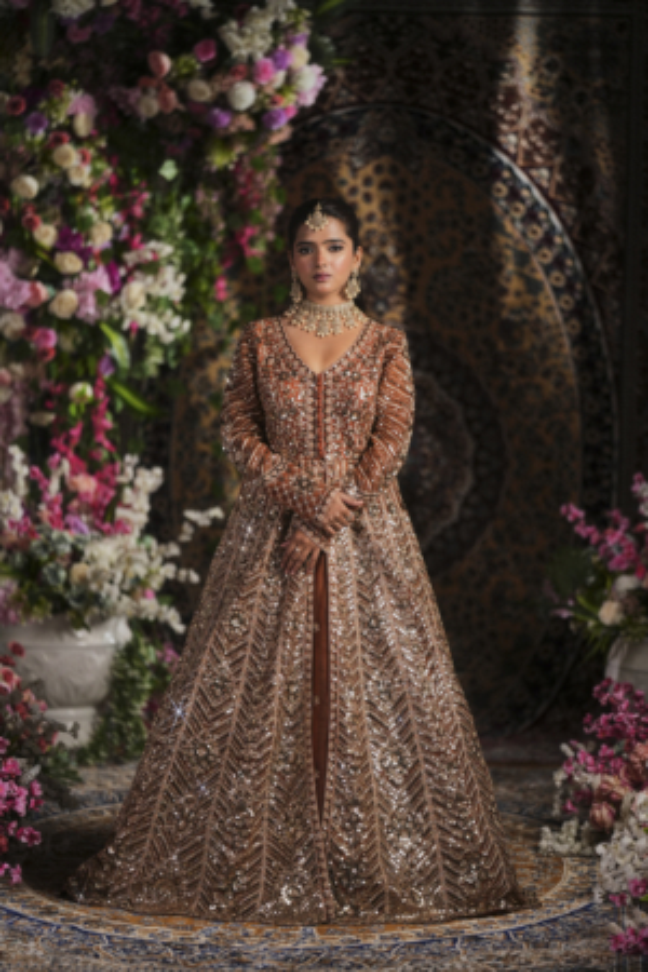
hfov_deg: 10.2
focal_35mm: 135
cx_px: 324
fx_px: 3645
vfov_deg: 15.2
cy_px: 486
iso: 640
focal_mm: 135
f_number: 1.8
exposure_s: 1/200
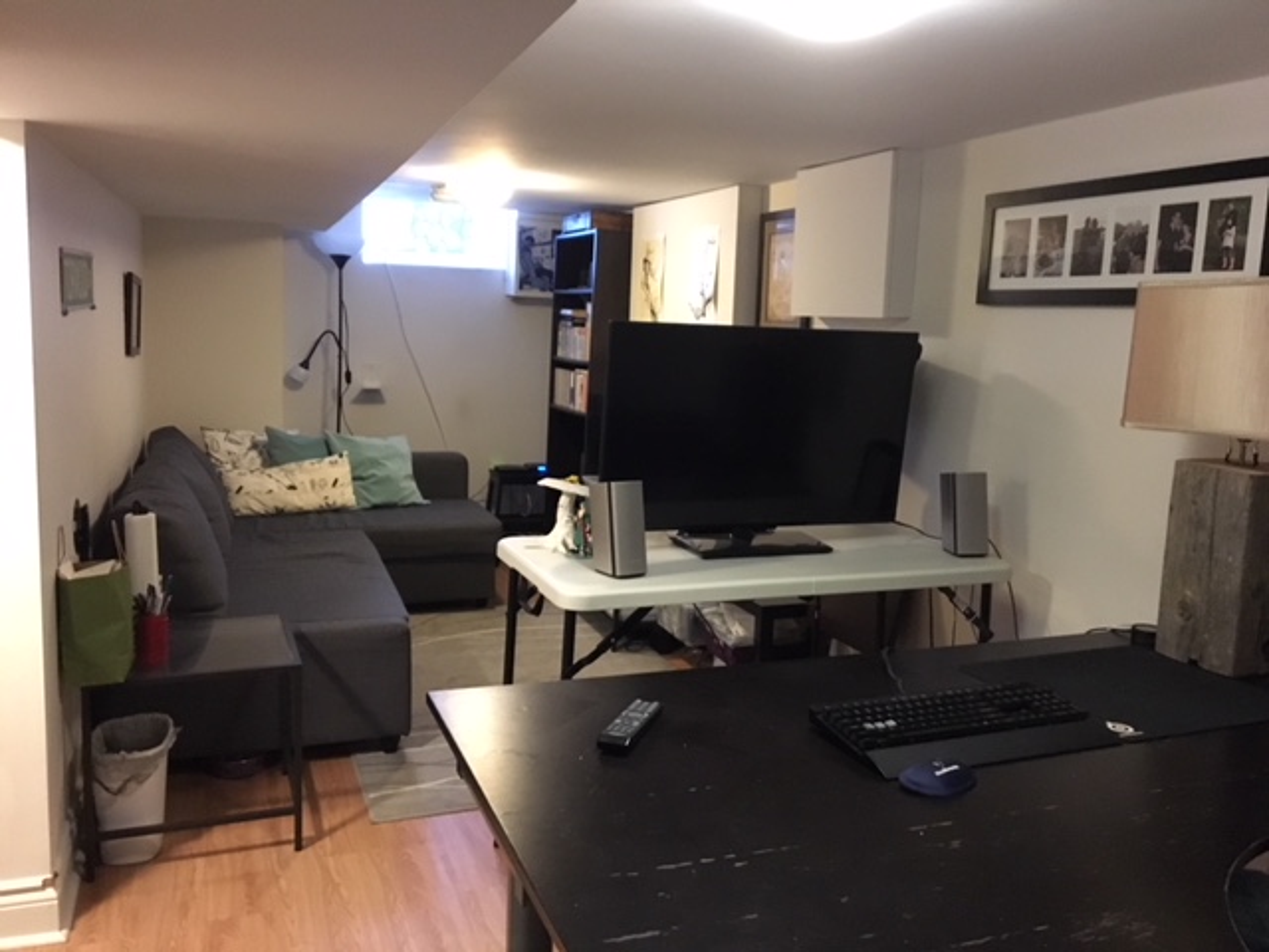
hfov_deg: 61.7
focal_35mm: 29
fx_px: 1063
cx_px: 634
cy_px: 476
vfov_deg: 48.2
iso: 1000
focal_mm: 4.15
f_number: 2.2
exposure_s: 1/15
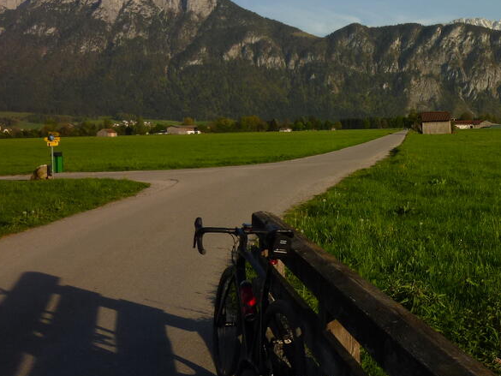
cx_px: 406
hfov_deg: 41.0
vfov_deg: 32.8
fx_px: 637
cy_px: 144
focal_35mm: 44
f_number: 3.3
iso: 80
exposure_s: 1/800
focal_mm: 4.5
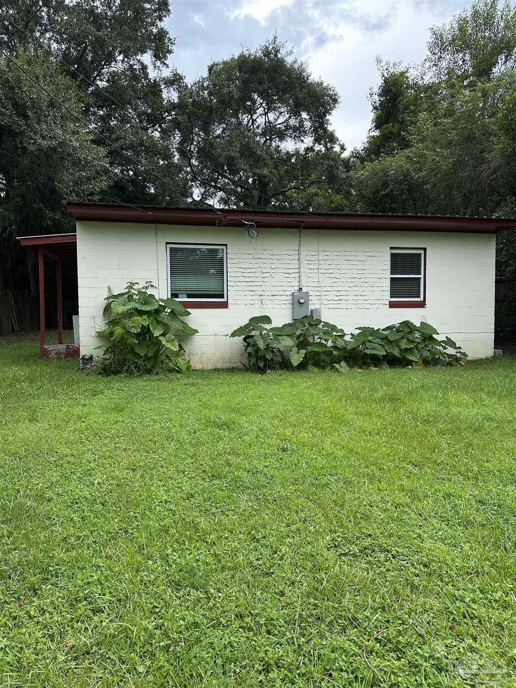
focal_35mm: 24
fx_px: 477
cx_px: 258
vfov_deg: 71.6
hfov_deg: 56.8
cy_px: 344
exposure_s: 1/1304
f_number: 1.78
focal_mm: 6.86
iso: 80
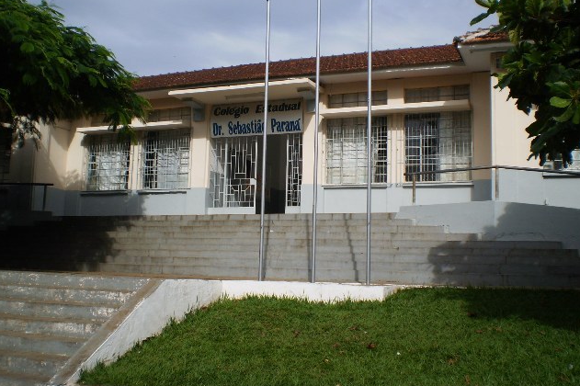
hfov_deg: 50.7
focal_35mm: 38
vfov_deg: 35.0
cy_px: 183
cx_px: 290
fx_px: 612
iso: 64
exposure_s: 1/1250
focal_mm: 6.3
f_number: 4.6
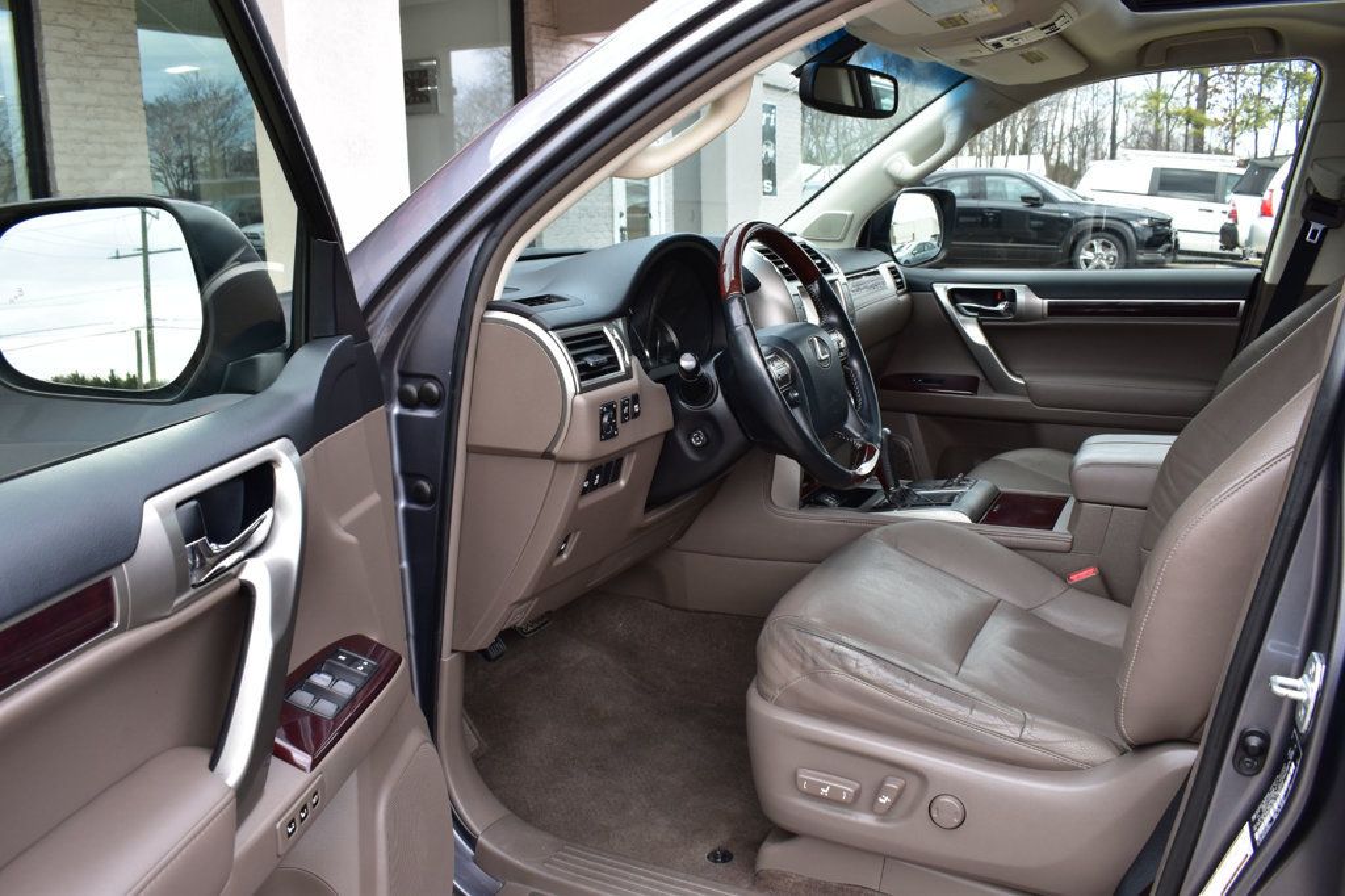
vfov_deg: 43.6
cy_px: 448
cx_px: 672
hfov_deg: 61.9
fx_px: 1120
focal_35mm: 30
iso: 400
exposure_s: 1/125
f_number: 9
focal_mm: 20
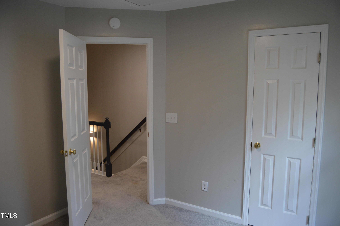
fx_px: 255
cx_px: 170
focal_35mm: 27
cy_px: 113
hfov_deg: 67.4
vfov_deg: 47.8
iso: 400
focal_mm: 18
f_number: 4
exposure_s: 1/60
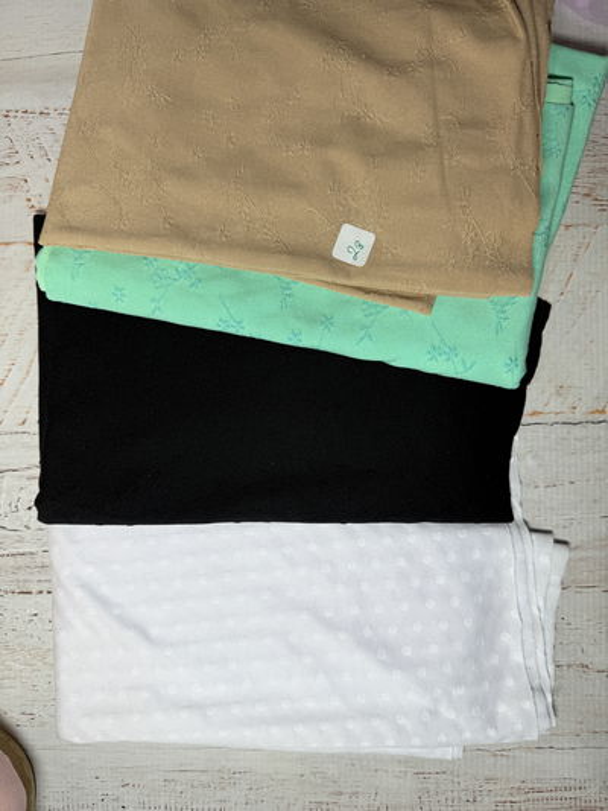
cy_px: 406
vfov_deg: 71.6
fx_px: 562
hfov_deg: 56.8
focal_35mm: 24
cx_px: 304
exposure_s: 1/219
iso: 64
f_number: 1.78
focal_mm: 6.76
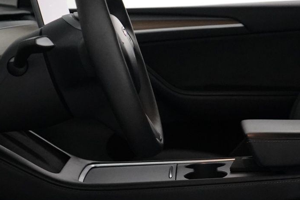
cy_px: 130
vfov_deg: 13.2
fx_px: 867
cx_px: 212
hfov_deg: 19.5
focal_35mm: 104
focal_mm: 29
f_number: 3.5
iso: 5000
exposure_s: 1/160
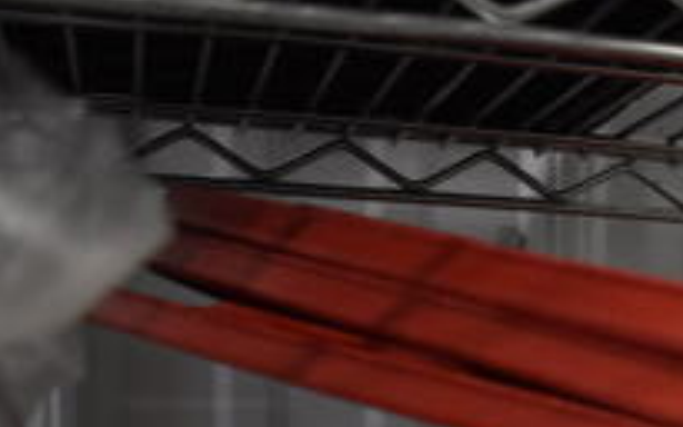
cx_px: 773
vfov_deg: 14.7
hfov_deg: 23.5
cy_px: 667
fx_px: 1526
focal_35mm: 82
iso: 2800
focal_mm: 18
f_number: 3.5
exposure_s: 1/125
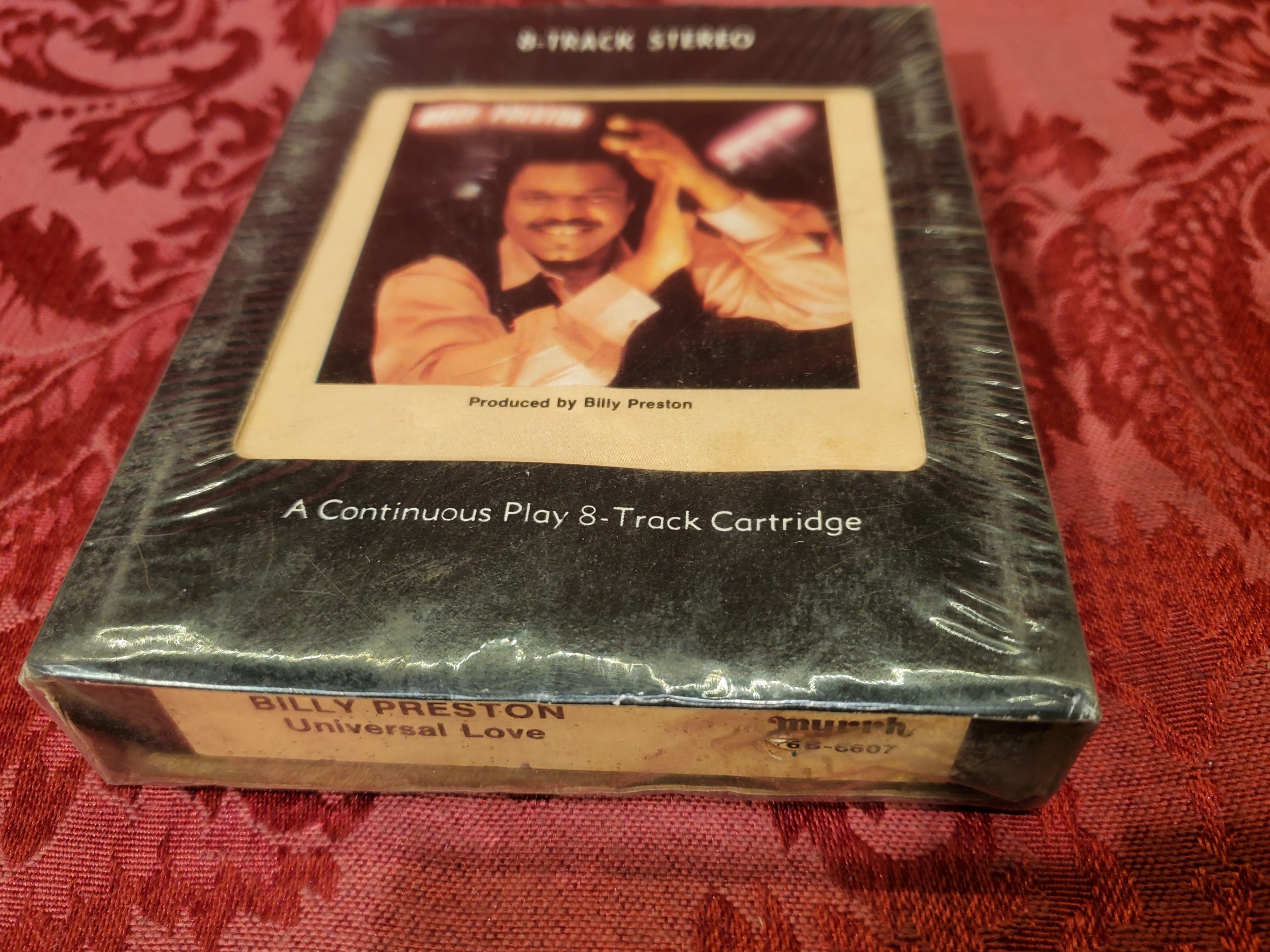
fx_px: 991
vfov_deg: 51.4
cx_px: 625
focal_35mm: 27
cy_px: 489
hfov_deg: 65.3
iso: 80
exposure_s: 1/120
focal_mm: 4.3
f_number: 1.5
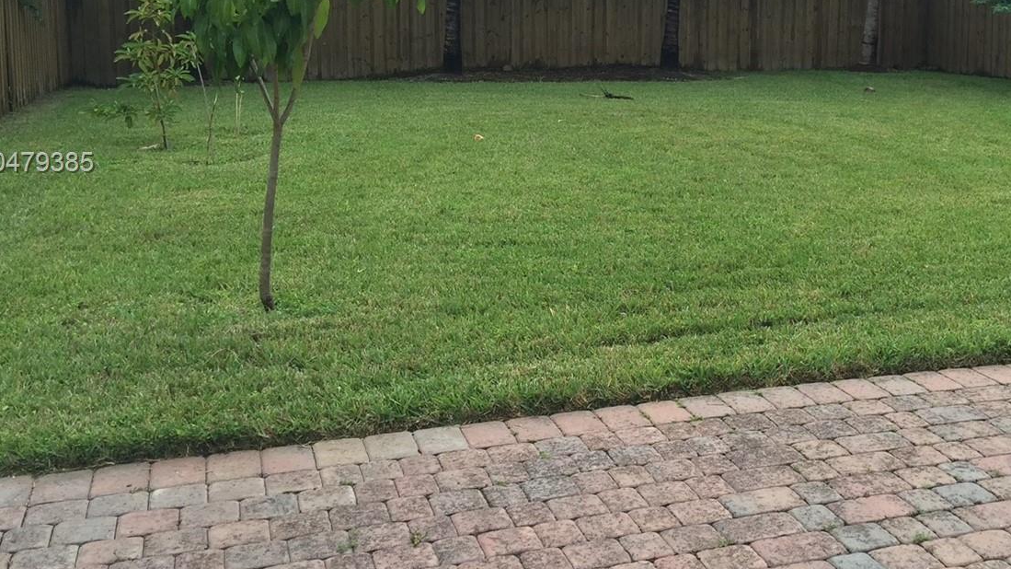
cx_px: 690
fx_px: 1233
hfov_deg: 43.8
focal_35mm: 46
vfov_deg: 25.7
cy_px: 164
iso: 32
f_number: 2.2
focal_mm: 4.15
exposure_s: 1/628
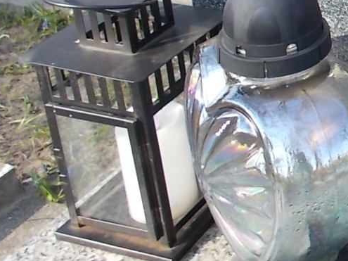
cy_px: -69
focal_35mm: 84
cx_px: 519
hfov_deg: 20.1
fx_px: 844
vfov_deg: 16.7
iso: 80
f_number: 3.2
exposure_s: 1/200
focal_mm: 4.6
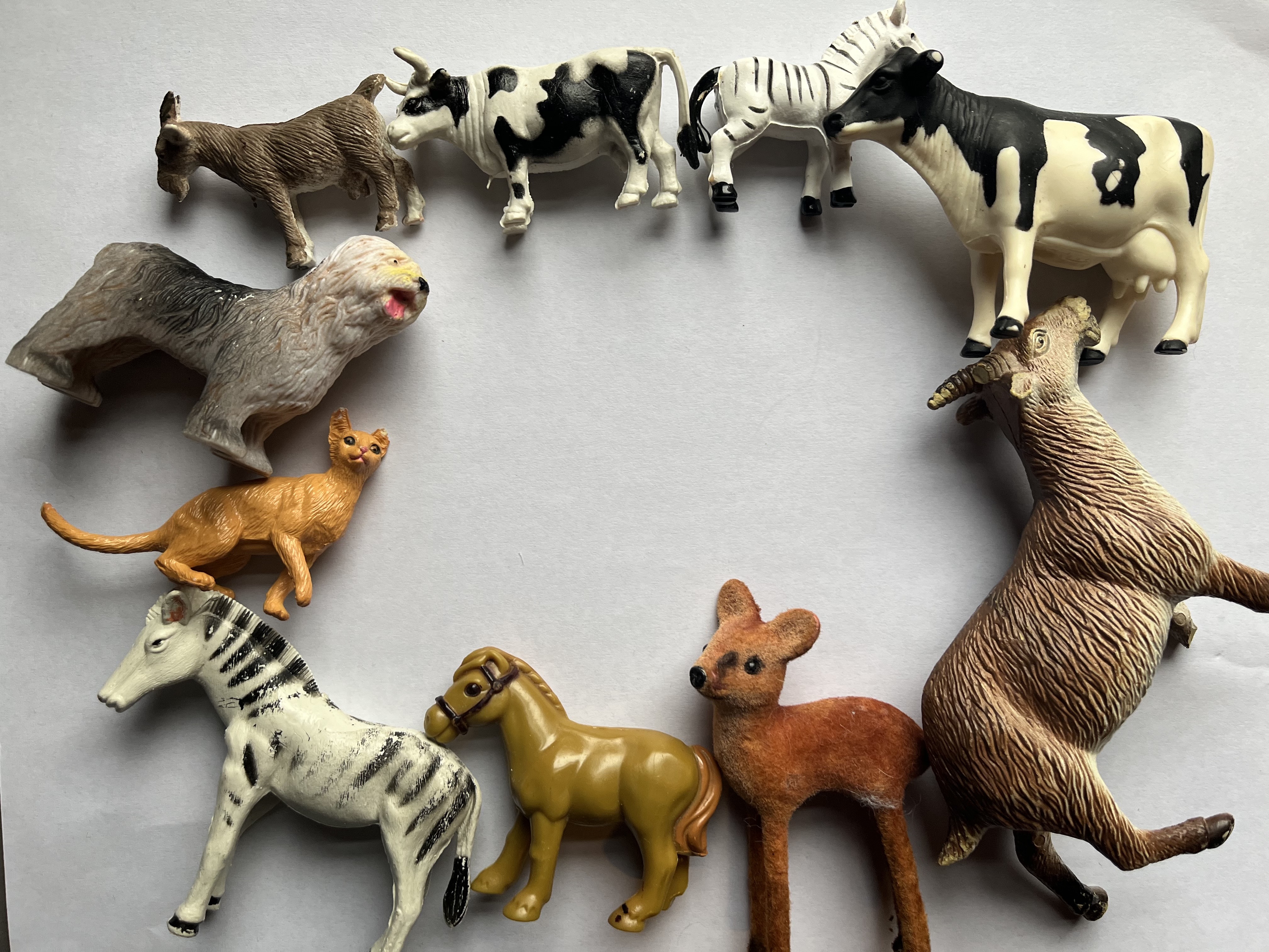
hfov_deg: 67.3
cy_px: 476
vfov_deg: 53.1
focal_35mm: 26
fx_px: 953
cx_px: 634
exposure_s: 1/120
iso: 125
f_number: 1.6
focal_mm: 5.1
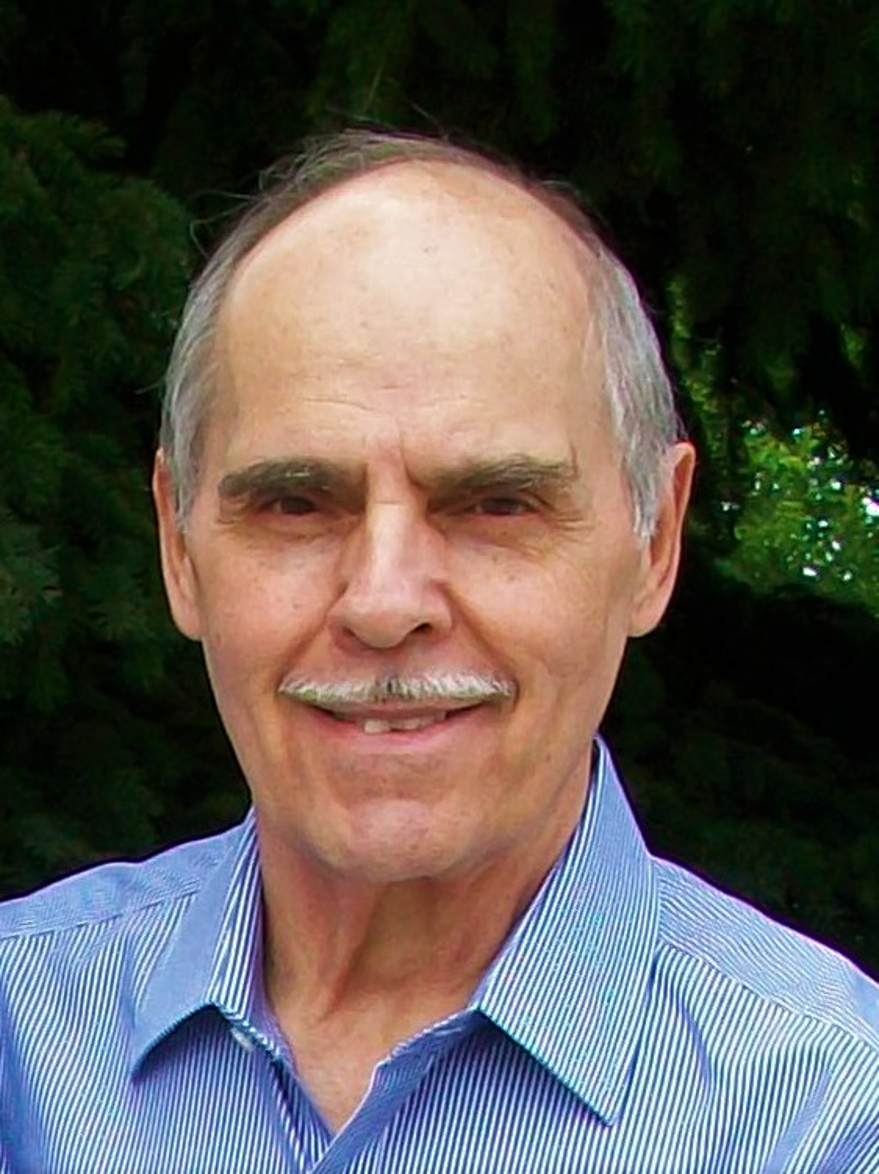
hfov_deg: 44.1
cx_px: 440
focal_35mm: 32
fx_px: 1084
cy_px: 587
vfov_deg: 56.8
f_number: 2.8
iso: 64
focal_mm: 5.7
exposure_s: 1/200
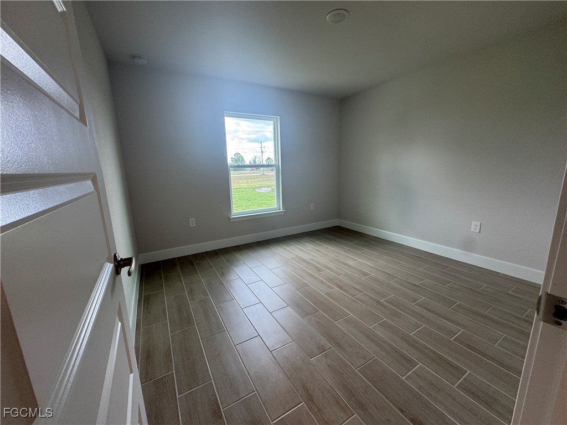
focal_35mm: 14
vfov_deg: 85.7
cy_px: 212
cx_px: 284
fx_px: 229
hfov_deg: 102.1
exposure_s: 1/120
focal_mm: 2.22
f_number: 2.2
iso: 125
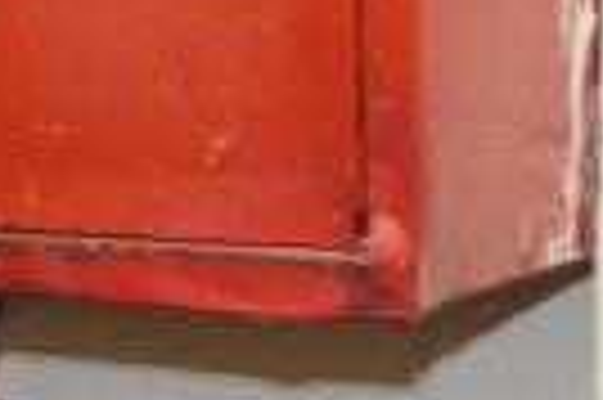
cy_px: 494
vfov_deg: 4.3
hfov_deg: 6.3
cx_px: -531
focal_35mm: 320
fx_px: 5353
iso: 1600
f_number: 5.6
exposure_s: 1/80
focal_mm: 28
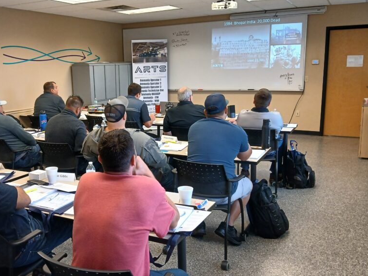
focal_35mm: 35
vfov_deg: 40.7
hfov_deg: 52.0
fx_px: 372
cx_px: 133
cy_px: 136
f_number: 1.8
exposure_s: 1/60
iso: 160
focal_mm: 3.98
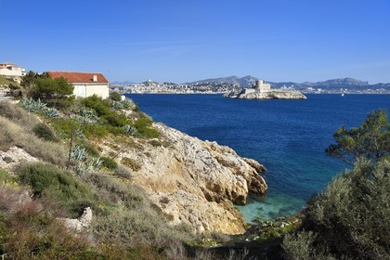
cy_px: 130
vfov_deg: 41.1
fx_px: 347
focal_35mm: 32
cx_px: 195
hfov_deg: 58.7
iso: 200
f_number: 13
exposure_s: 1/320
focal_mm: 32
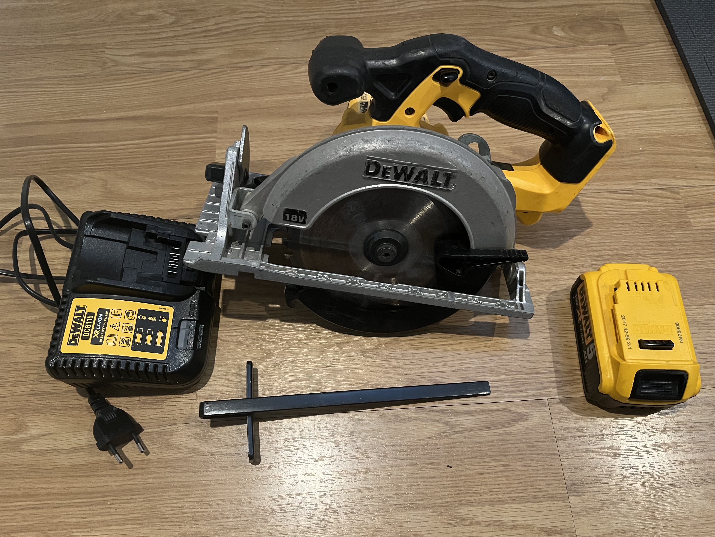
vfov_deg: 53.1
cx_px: 358
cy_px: 268
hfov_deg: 67.3
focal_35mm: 26
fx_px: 537
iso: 500
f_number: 1.6
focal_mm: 5.1
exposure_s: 1/33
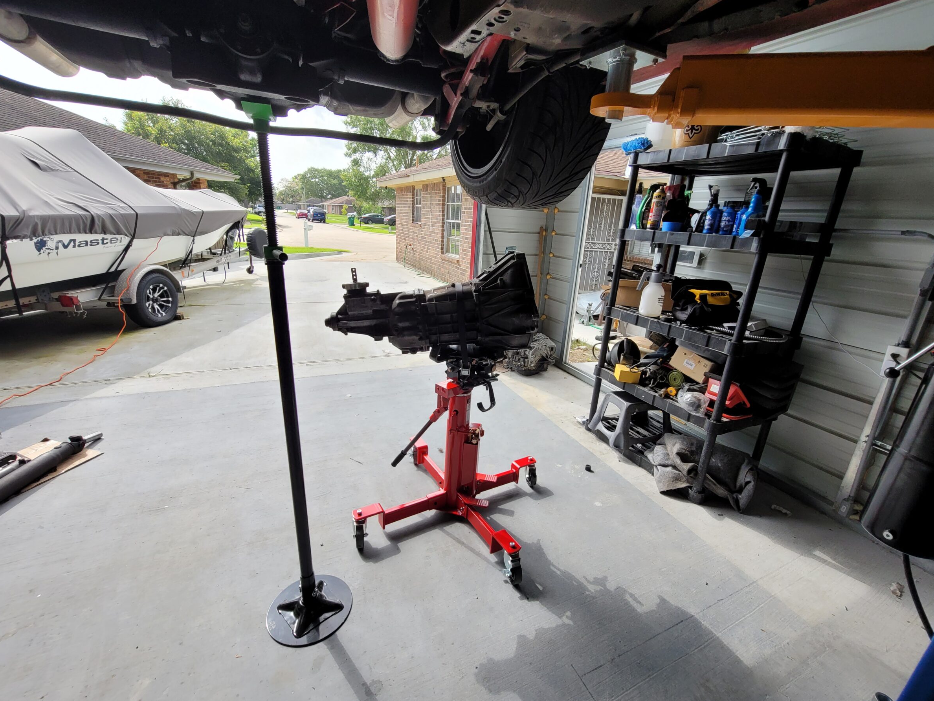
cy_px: 357
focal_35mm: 14
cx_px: 489
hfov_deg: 102.0
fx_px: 378
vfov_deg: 85.7
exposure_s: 1/394
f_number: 2.2
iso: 64
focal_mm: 2.2
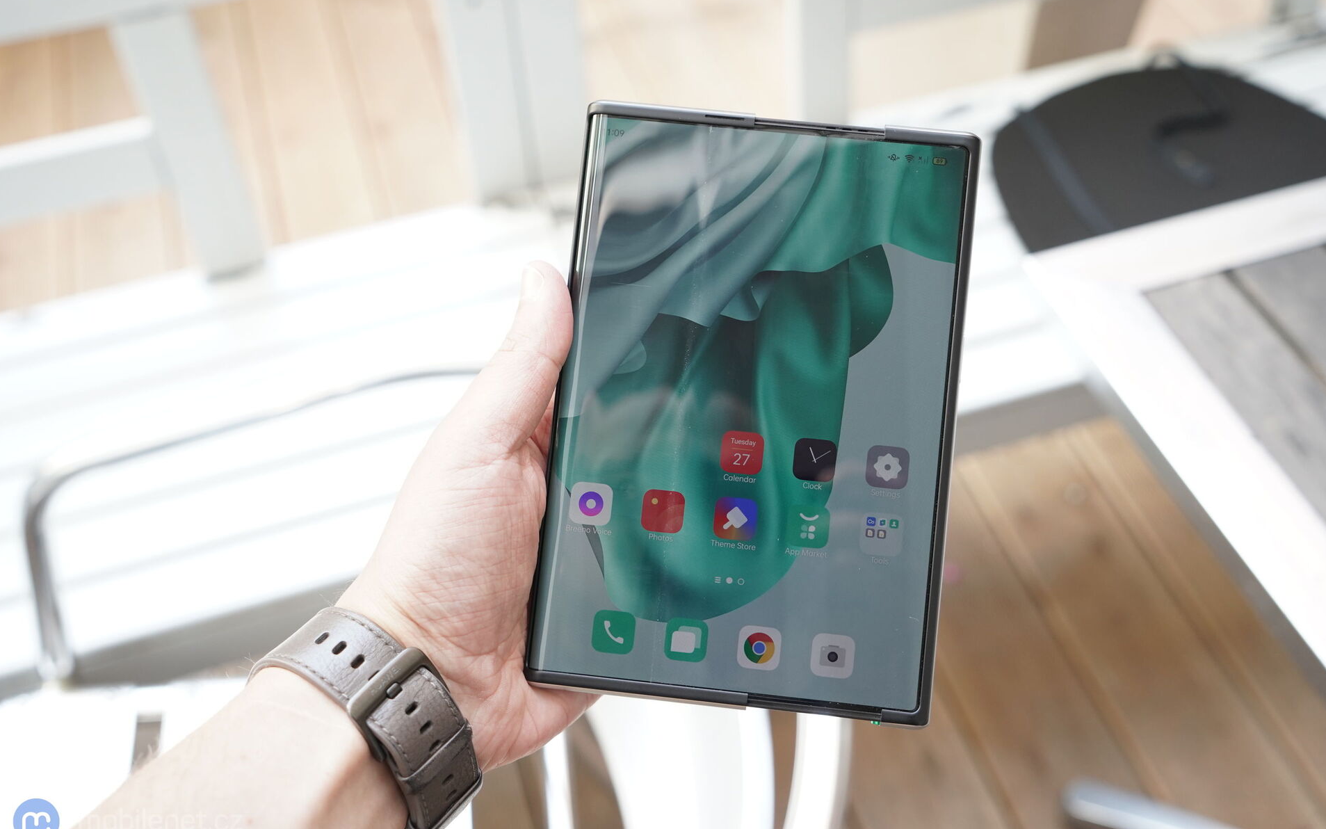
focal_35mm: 39
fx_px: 1409
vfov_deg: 32.8
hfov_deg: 50.4
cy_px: 418
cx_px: 663
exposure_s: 1/250
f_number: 5
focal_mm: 38
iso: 1250
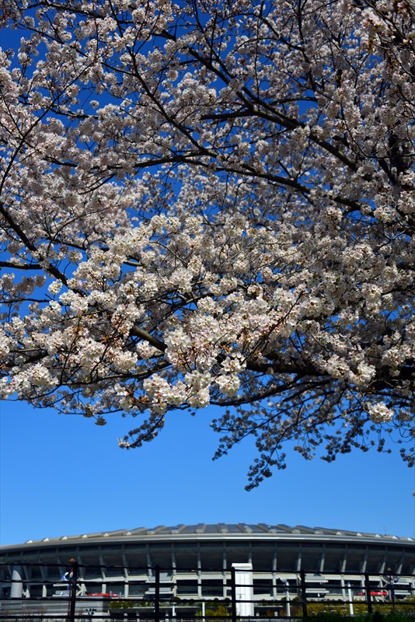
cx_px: 208
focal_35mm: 40
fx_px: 691
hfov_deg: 33.4
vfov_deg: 48.4
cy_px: 311
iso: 125
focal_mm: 40
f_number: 4.2
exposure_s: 1/1600
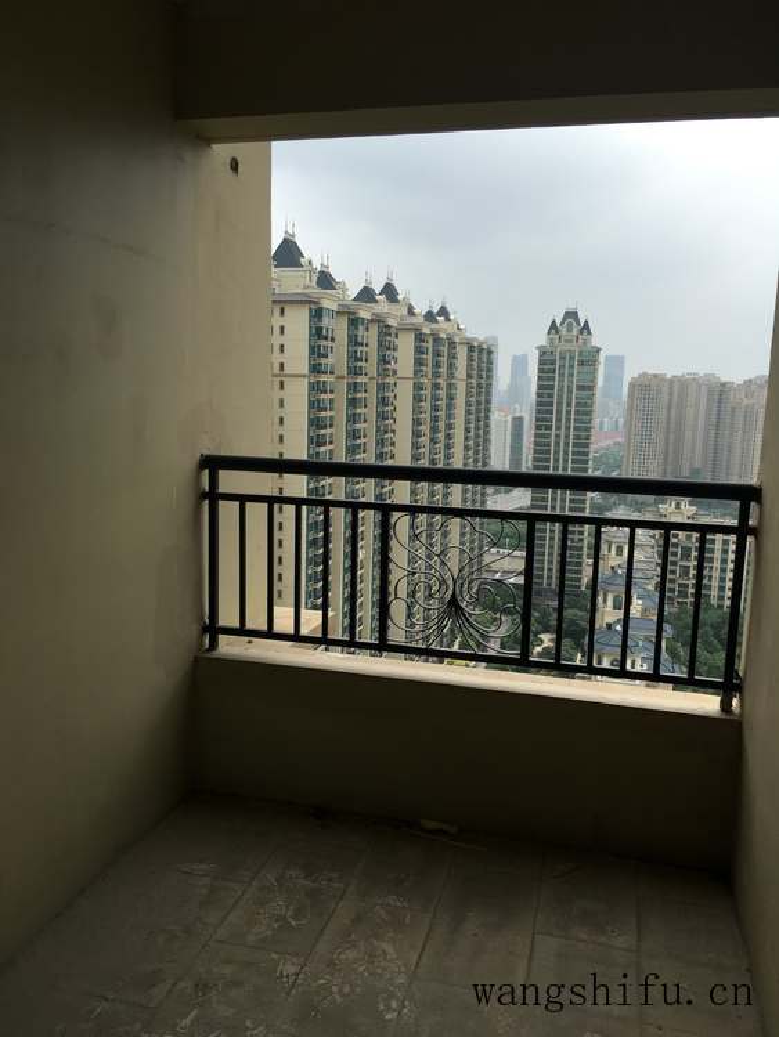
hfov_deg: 48.3
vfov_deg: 61.6
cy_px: 518
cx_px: 390
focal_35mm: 29
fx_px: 870
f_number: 2.2
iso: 25
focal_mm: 4.15
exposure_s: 1/1183
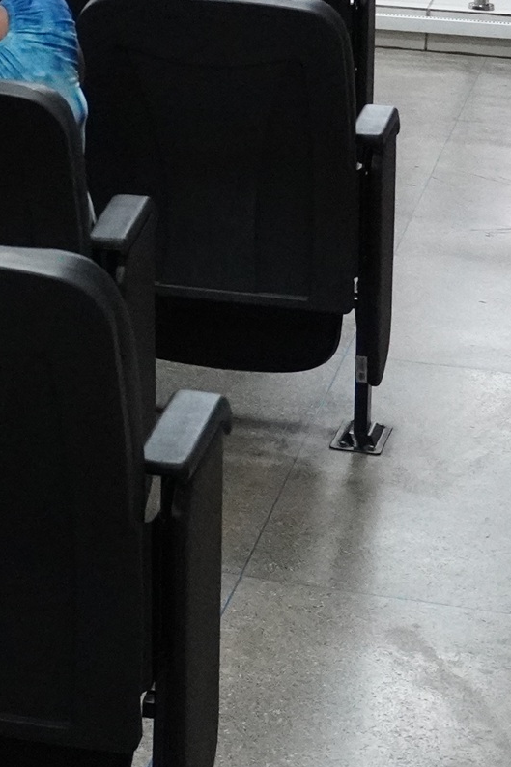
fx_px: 2897
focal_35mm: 136
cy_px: -170
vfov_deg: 14.6
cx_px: -430
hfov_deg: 9.6
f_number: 4.5
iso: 5000
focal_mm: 24
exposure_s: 1/160
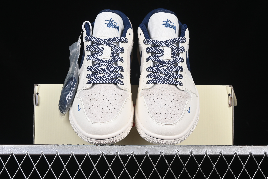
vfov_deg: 18.2
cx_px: 134
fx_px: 558
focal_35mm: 75
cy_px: 90
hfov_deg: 27.0
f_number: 8
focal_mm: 50
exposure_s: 1/80
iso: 160
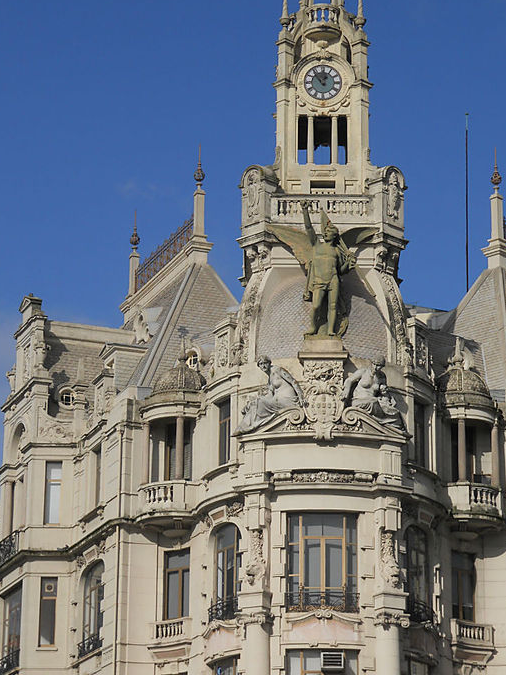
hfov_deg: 12.8
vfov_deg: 17.0
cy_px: 309
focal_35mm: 116
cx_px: 258
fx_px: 2262
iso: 80
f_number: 4.9
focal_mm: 15.5
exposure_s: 1/800
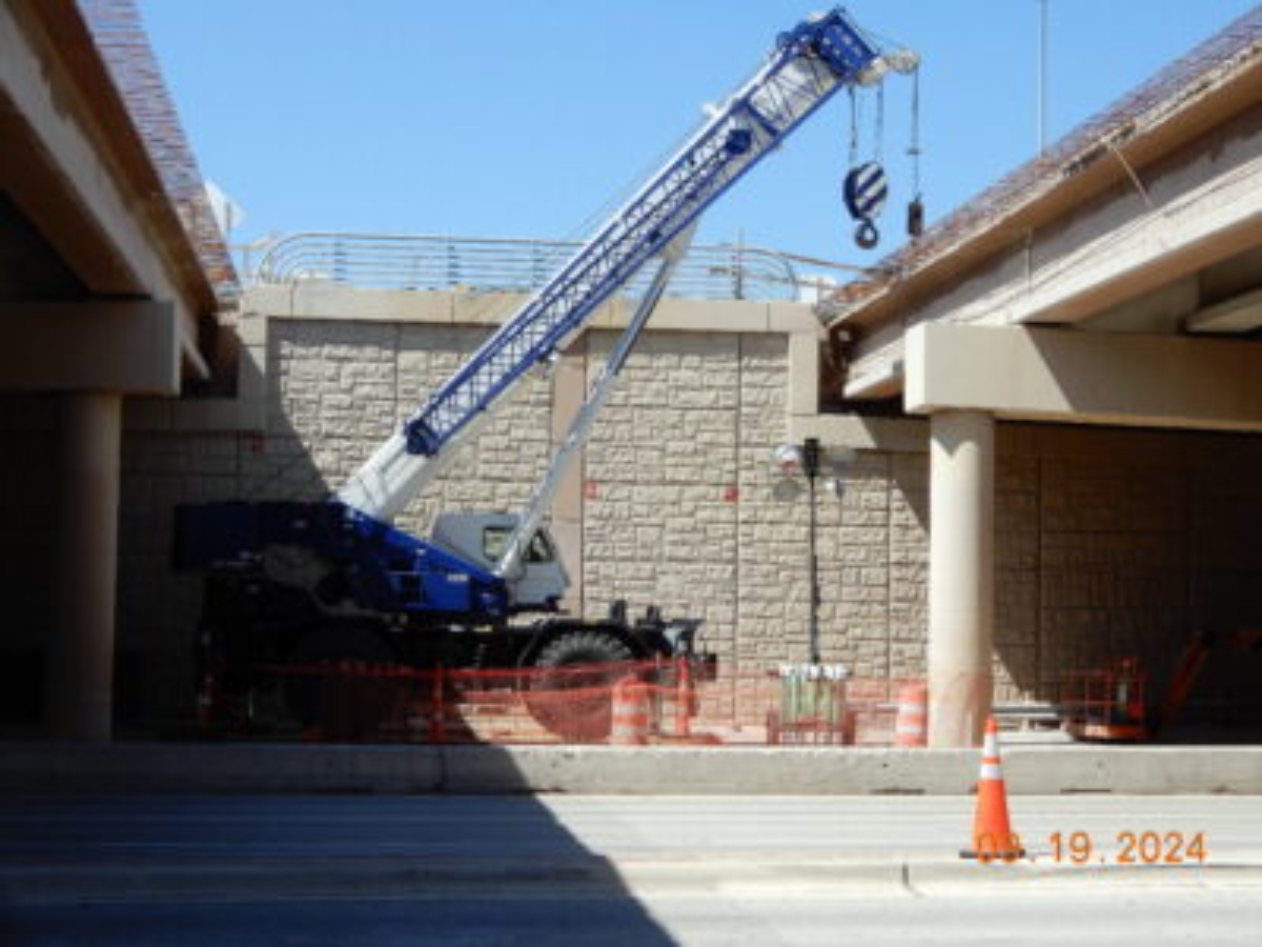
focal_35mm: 70
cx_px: 631
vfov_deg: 21.0
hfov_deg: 27.8
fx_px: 2552
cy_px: 474
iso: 80
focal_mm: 12.5
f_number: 4.5
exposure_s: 1/500
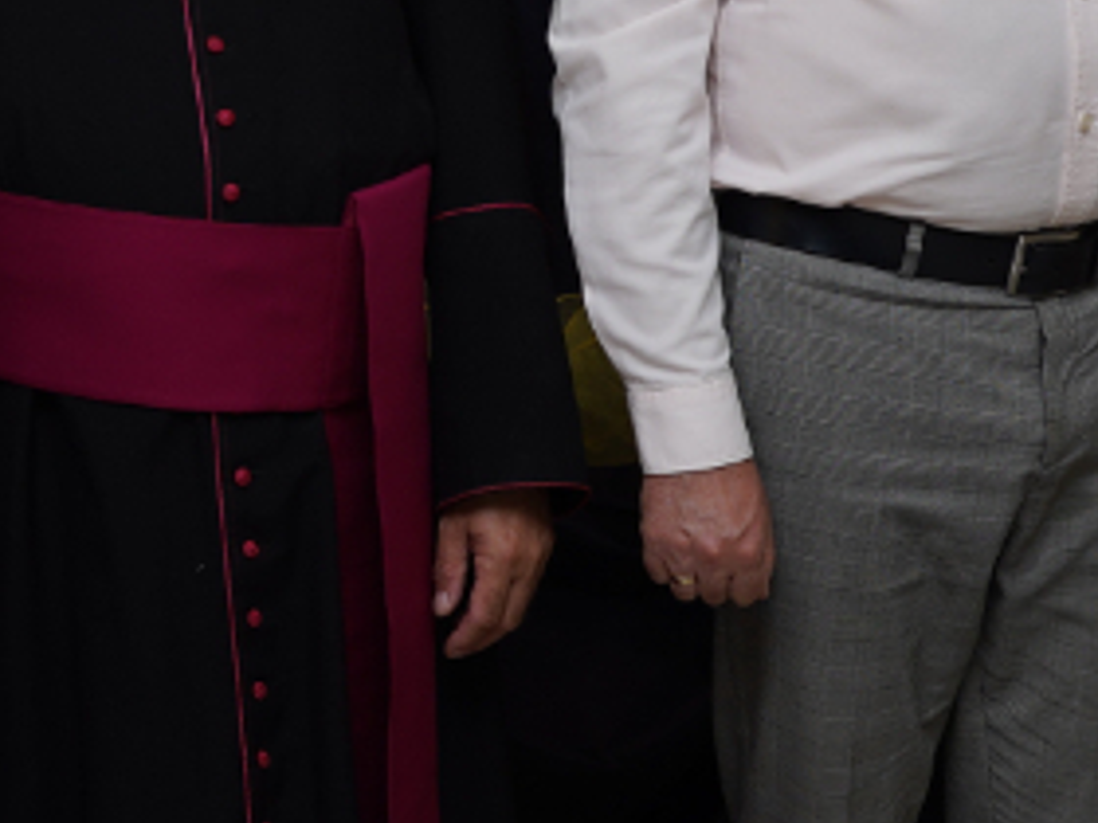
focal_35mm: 116
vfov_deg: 12.7
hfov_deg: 16.9
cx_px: 380
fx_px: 3679
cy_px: 257
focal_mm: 26
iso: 100
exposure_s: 1/100
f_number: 5
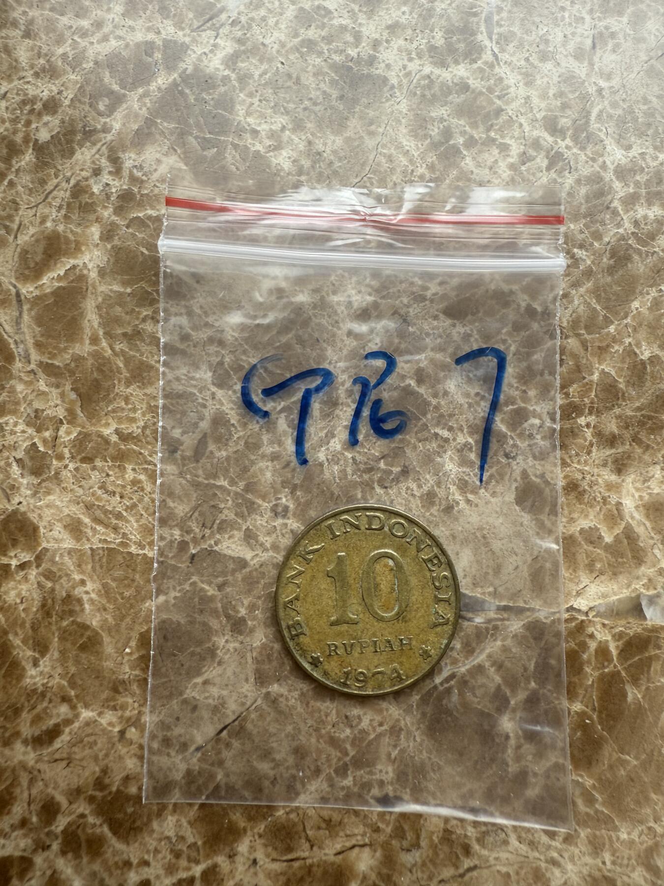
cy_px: 443
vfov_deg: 71.6
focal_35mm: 24
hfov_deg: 56.8
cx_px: 332
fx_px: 614
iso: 50
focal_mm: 2.22
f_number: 2.2
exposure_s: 1/99
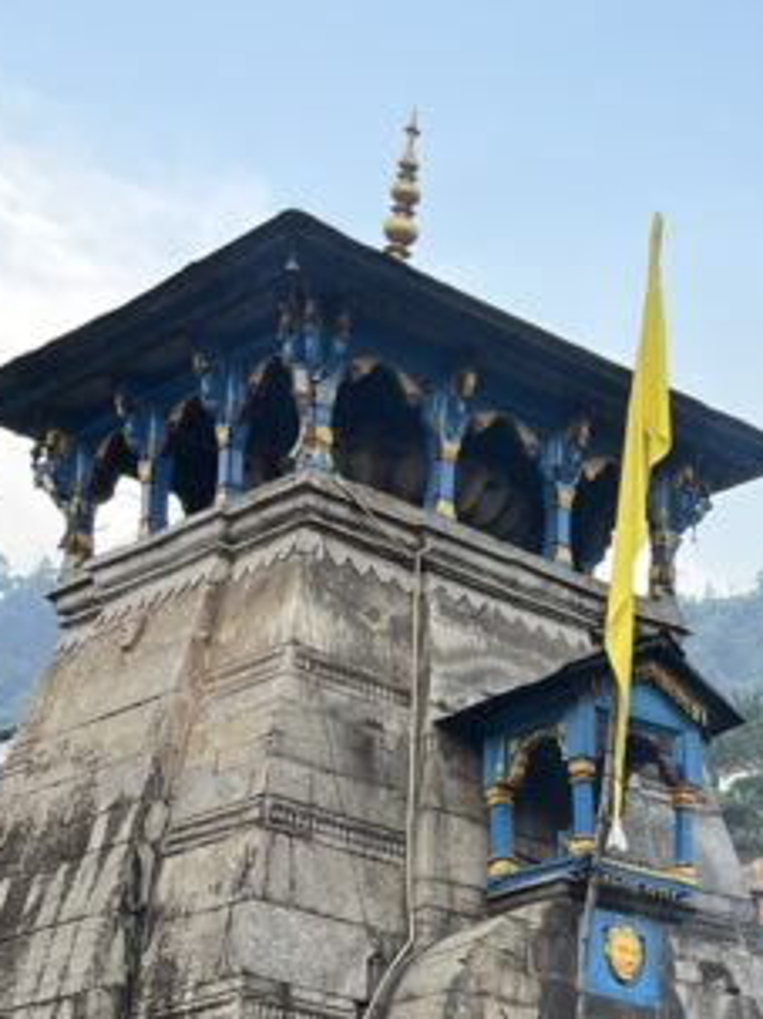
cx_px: 1133
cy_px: 1180
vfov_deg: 20.9
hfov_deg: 15.5
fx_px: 2588
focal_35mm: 88
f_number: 1.6
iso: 40
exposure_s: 1/122
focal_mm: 5.1
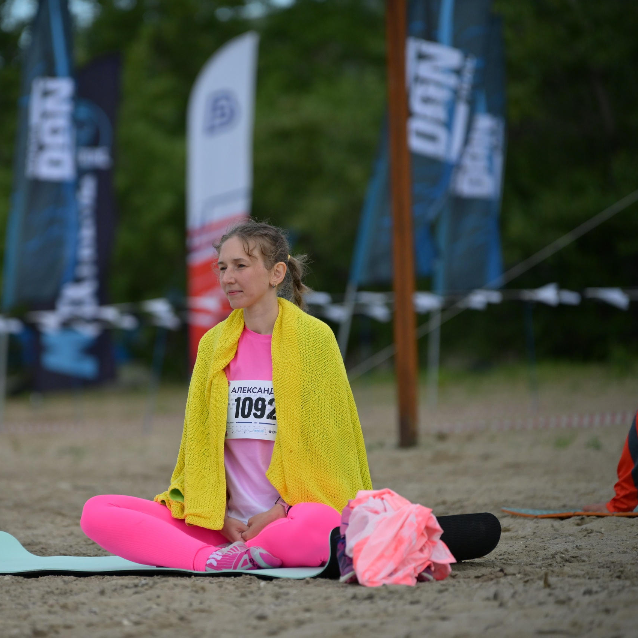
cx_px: 206
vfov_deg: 9.1
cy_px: 319
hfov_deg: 9.1
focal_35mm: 192
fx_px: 4004
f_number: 2.8
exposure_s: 1/4000
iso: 1000
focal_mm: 150
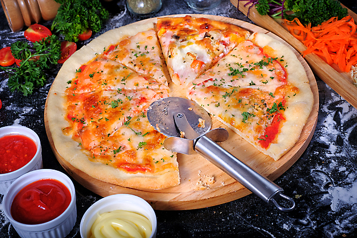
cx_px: 178
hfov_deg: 32.4
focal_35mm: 62
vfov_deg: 21.9
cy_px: 119
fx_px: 615
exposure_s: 1/200
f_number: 8
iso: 200
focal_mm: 41.4
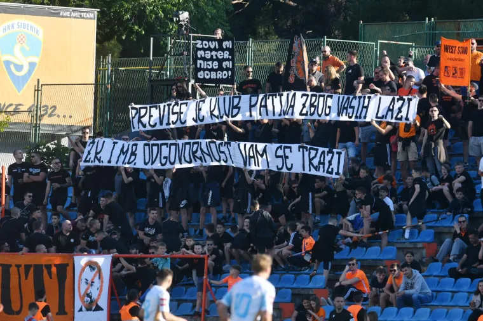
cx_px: 242
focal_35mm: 300
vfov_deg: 4.6
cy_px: 160
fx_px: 4023
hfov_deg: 6.9
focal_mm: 300
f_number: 5.6
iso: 200
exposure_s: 1/1000
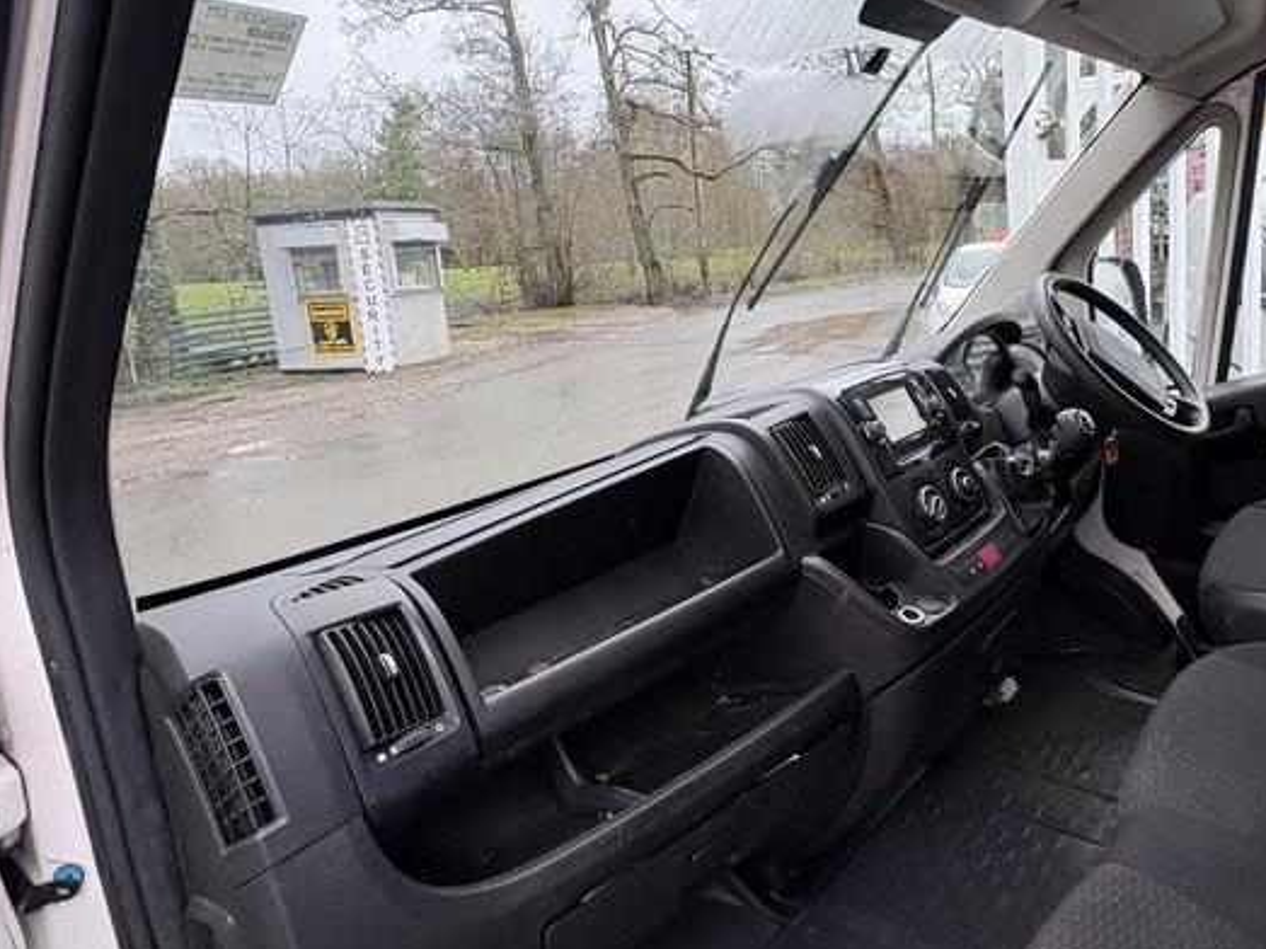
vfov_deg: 56.4
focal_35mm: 24
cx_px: 867
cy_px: 383
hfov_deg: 69.1
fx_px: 878
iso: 64
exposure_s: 1/119
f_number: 2.2
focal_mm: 2.22
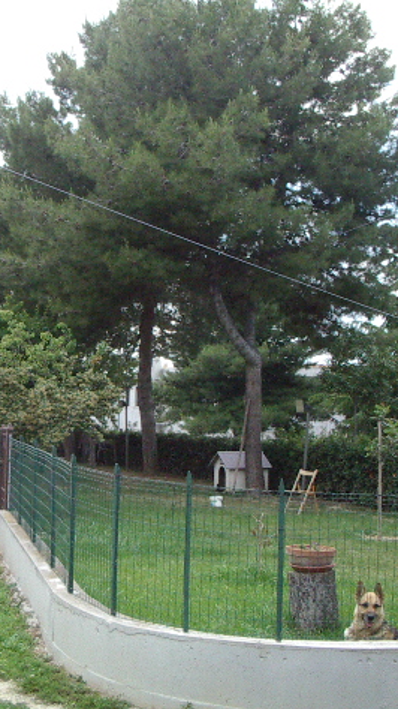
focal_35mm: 56
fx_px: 1051
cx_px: 73
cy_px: 355
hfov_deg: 21.2
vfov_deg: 37.2
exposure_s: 1/500
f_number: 4.8
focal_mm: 5.8
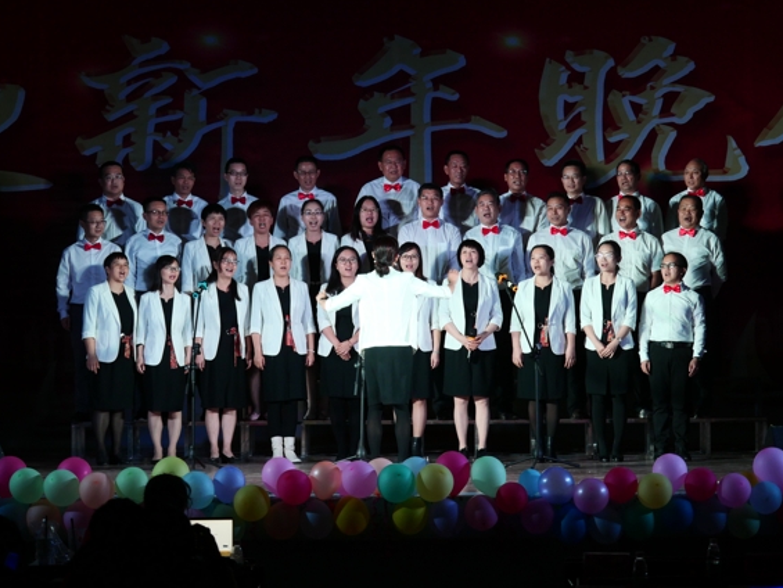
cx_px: 410
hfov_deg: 16.0
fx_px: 2783
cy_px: 279
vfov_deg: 12.1
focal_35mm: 123
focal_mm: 57
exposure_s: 1/60
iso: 800
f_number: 4.3
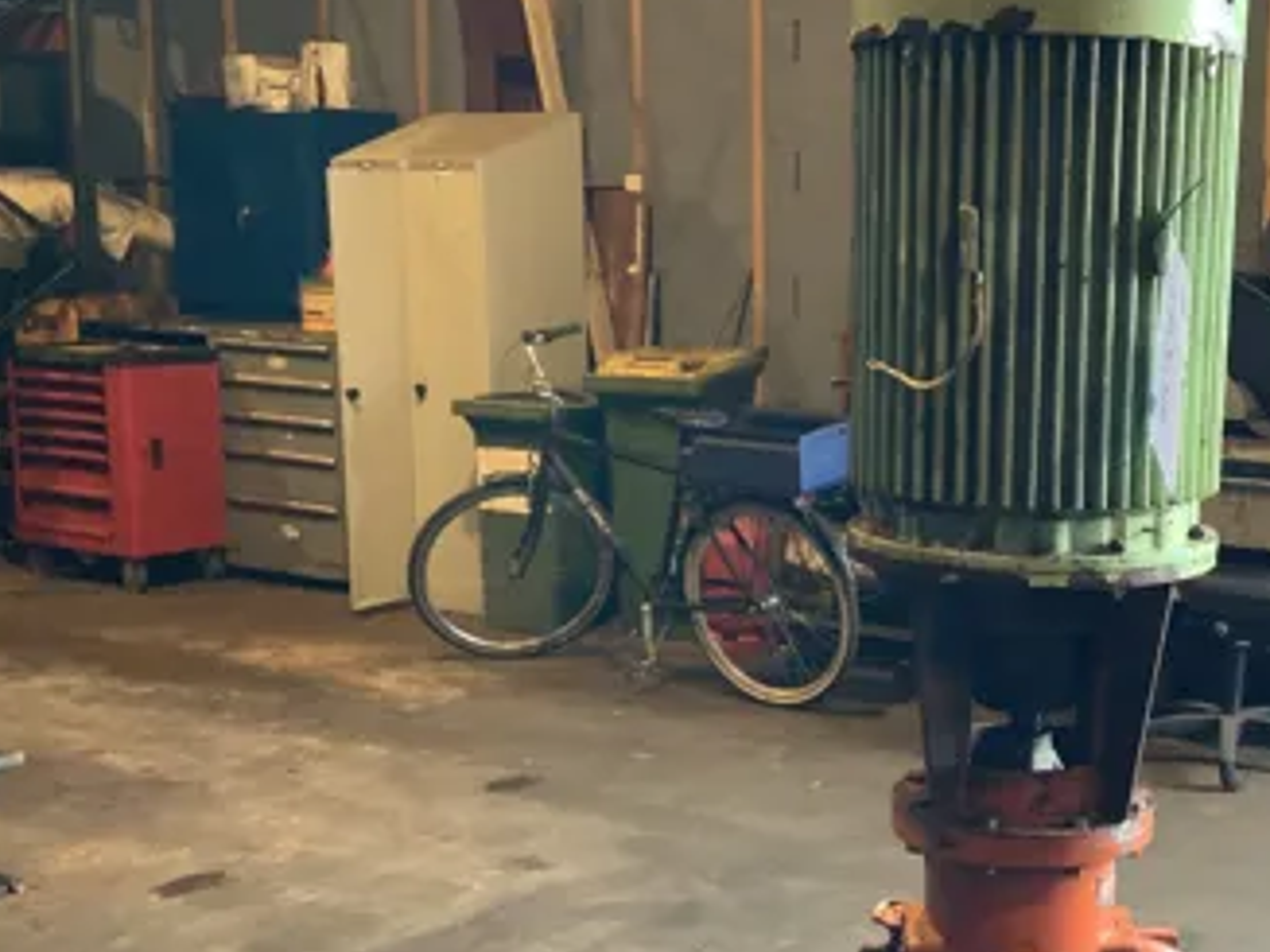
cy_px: 596
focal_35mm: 55
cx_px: 979
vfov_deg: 26.5
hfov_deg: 34.1
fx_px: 2017
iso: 160
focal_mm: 3
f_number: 1.8
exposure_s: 1/50
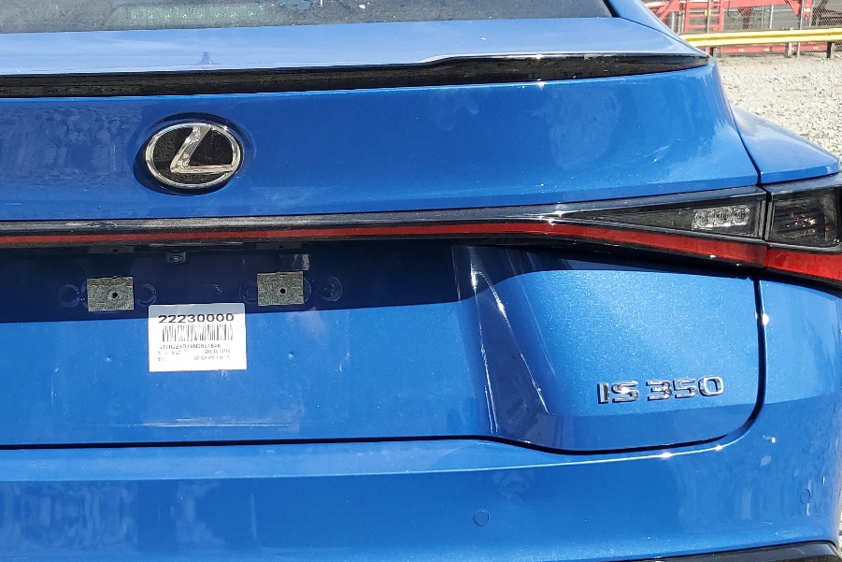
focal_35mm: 48
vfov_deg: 28.0
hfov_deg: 40.0
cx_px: 210
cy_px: 337
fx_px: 1123
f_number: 1.5
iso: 50
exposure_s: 1/1667
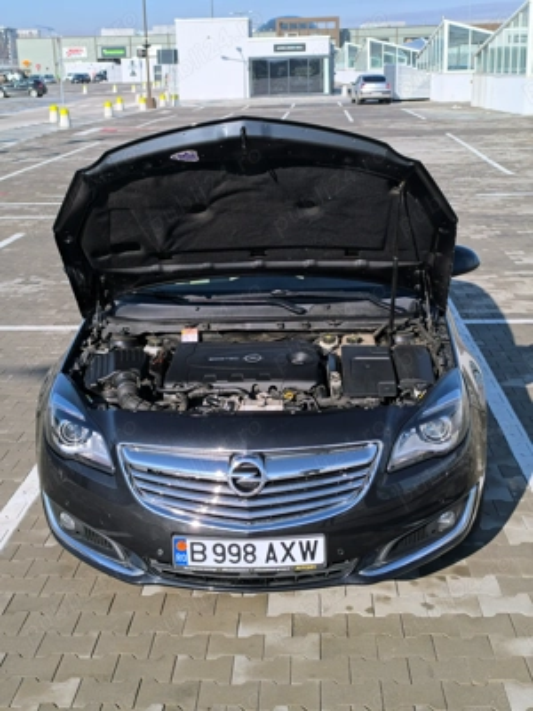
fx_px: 944
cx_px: 266
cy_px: 356
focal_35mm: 46
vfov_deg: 41.2
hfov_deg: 31.5
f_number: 1.65
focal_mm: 6.14
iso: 50
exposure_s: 1/1067
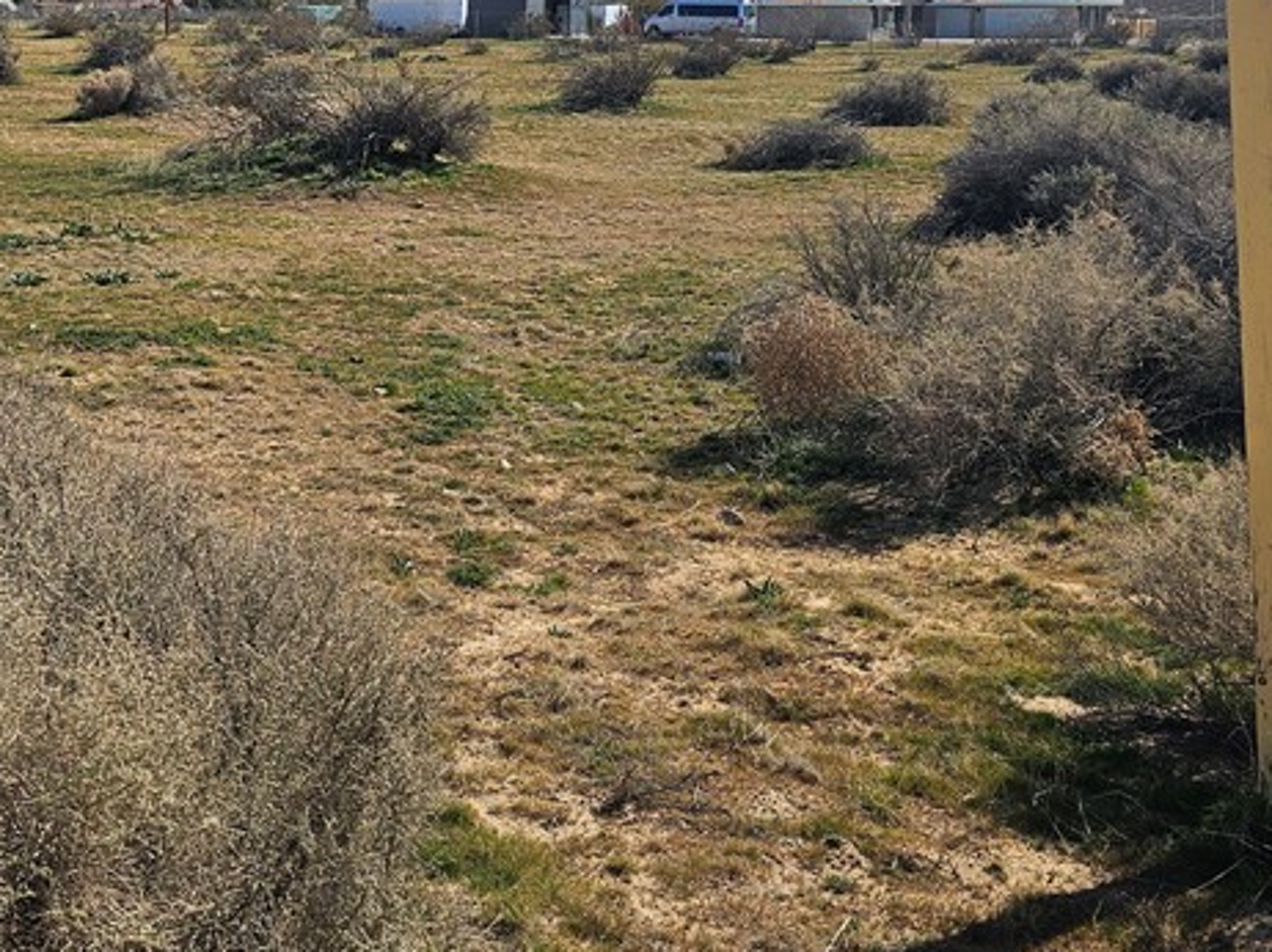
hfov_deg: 35.9
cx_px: 198
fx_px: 1873
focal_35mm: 51
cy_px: 162
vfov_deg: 27.8
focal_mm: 6.3
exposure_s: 1/1142
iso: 10
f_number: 1.7
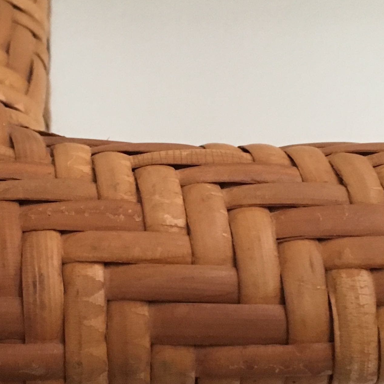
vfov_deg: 21.1
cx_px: 150
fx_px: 1029
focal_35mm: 82
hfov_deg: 21.1
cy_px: 240
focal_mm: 4.15
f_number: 2.2
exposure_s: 1/33
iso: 250
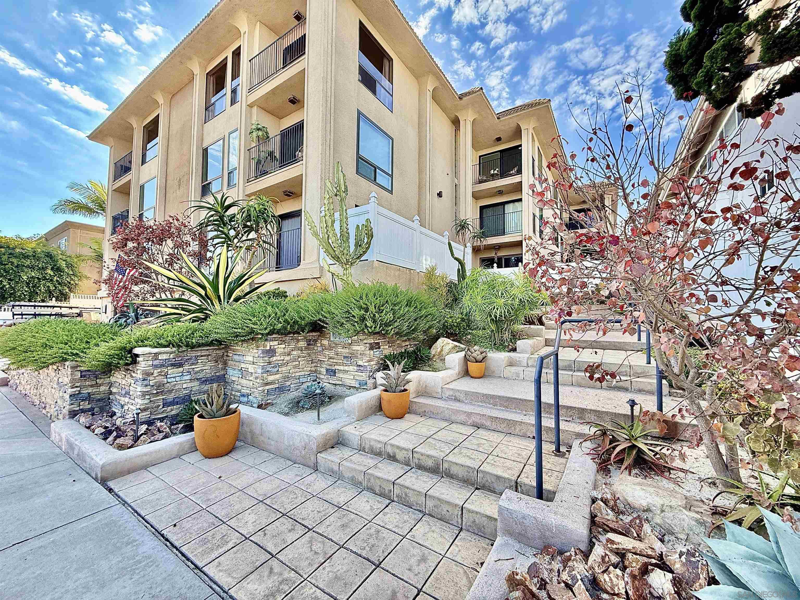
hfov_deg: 102.1
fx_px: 324
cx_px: 400
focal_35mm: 14
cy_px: 300
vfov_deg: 85.7
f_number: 2.2
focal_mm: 2.22
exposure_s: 1/252
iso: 64
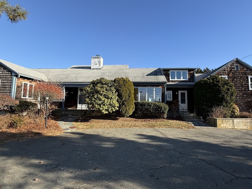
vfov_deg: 71.6
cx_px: 134
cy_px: 96
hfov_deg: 87.6
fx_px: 131
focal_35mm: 18
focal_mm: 2.22
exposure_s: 1/864
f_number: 2.2
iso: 50
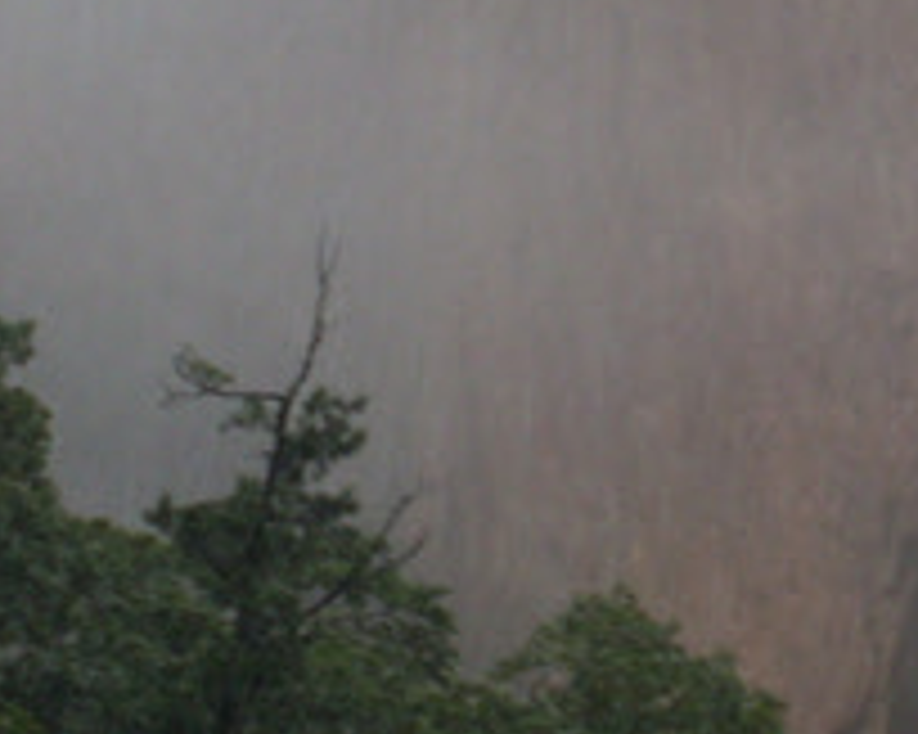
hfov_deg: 4.8
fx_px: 10917
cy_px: -252
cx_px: 675
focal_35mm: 402
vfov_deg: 3.8
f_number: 4.9
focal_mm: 17.4
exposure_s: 1/129
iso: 50
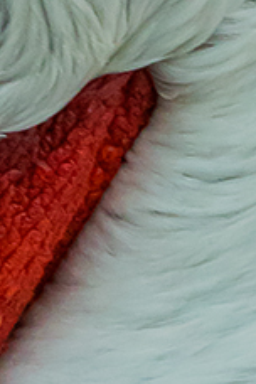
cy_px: 29
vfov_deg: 1.0
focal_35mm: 1970
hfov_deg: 0.7
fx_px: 21012
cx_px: 34
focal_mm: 200
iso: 1400
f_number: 7.1
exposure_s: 1/320
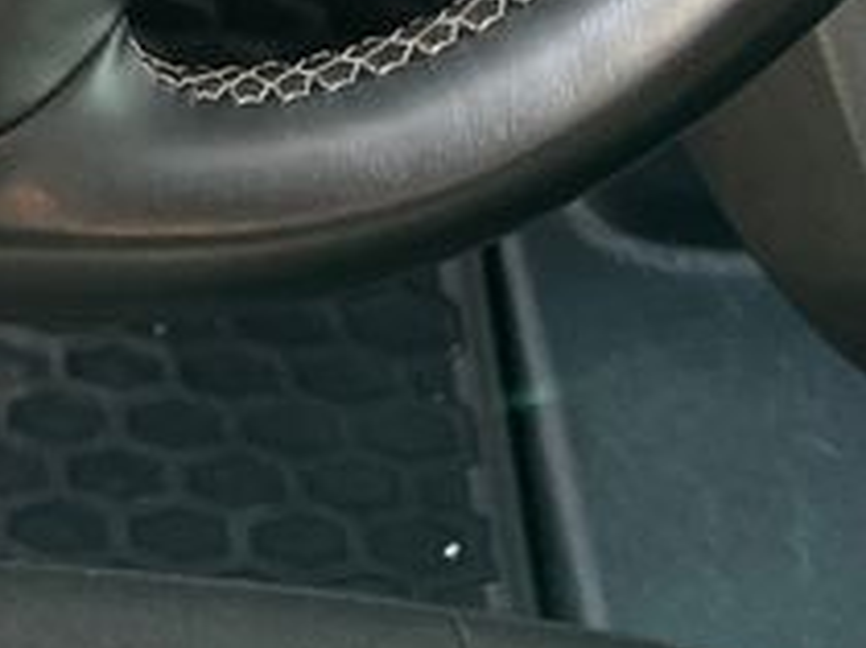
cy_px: -883
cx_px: 16
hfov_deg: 15.3
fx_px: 3174
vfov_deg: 10.2
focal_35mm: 127
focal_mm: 5.1
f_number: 1.6
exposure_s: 1/106
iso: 125
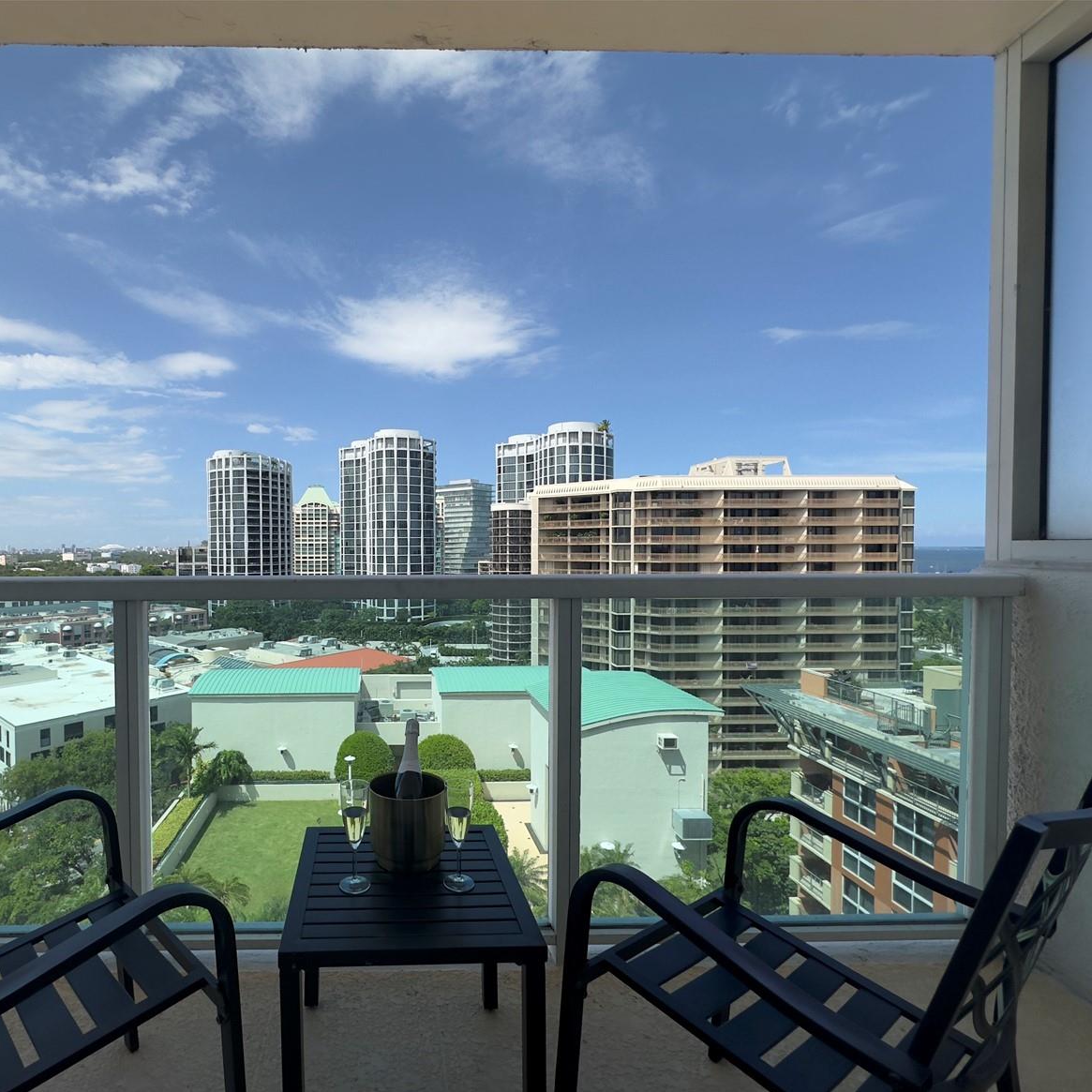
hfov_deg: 81.8
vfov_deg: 83.9
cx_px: 388
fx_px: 607
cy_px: 561
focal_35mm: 17
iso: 50
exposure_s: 1/2681
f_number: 2.2
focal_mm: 2.22
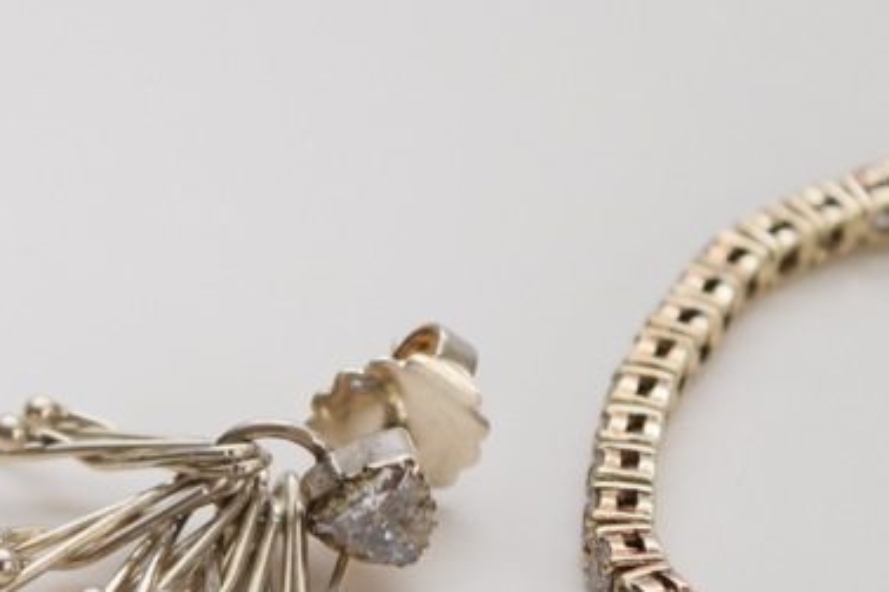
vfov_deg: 6.3
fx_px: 5391
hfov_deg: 9.3
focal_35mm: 218
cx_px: -242
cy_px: 405
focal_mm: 55
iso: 800
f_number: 5.6
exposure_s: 1/80
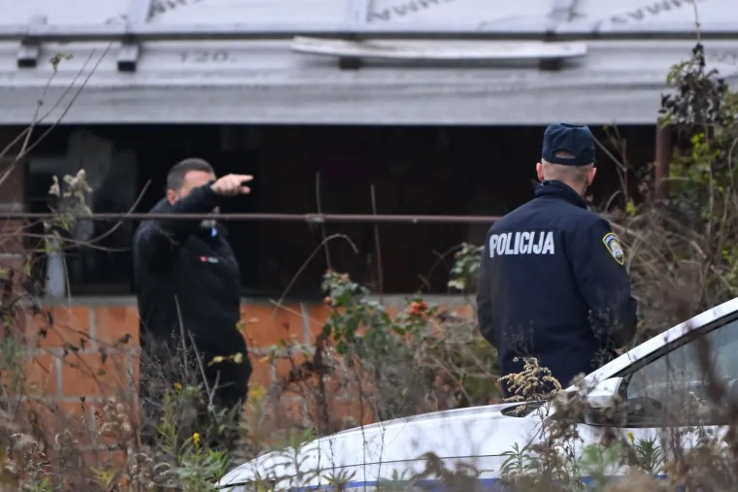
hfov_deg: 6.9
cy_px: 246
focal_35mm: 300
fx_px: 6151
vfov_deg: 4.6
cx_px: 369
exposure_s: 1/1250
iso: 800
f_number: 2.8
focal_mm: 200
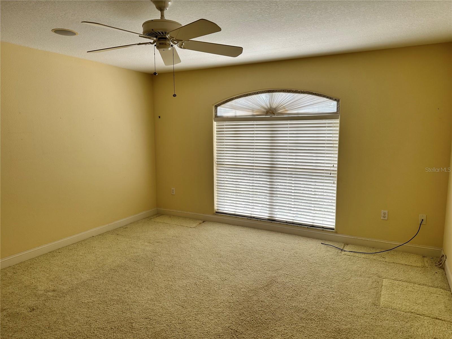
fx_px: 313
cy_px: 170
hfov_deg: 71.6
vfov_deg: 56.8
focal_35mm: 24
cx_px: 226
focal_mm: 6.86
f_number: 1.78
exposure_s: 1/178
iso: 64
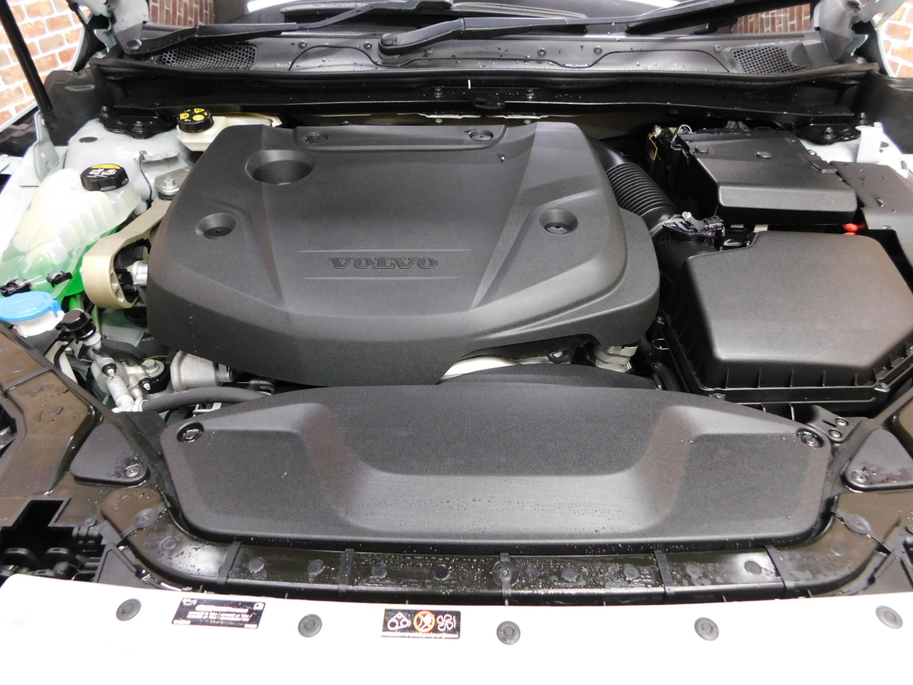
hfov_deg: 73.9
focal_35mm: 23
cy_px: 342
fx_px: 607
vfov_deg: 58.9
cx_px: 456
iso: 400
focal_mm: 4
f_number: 3
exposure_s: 1/10
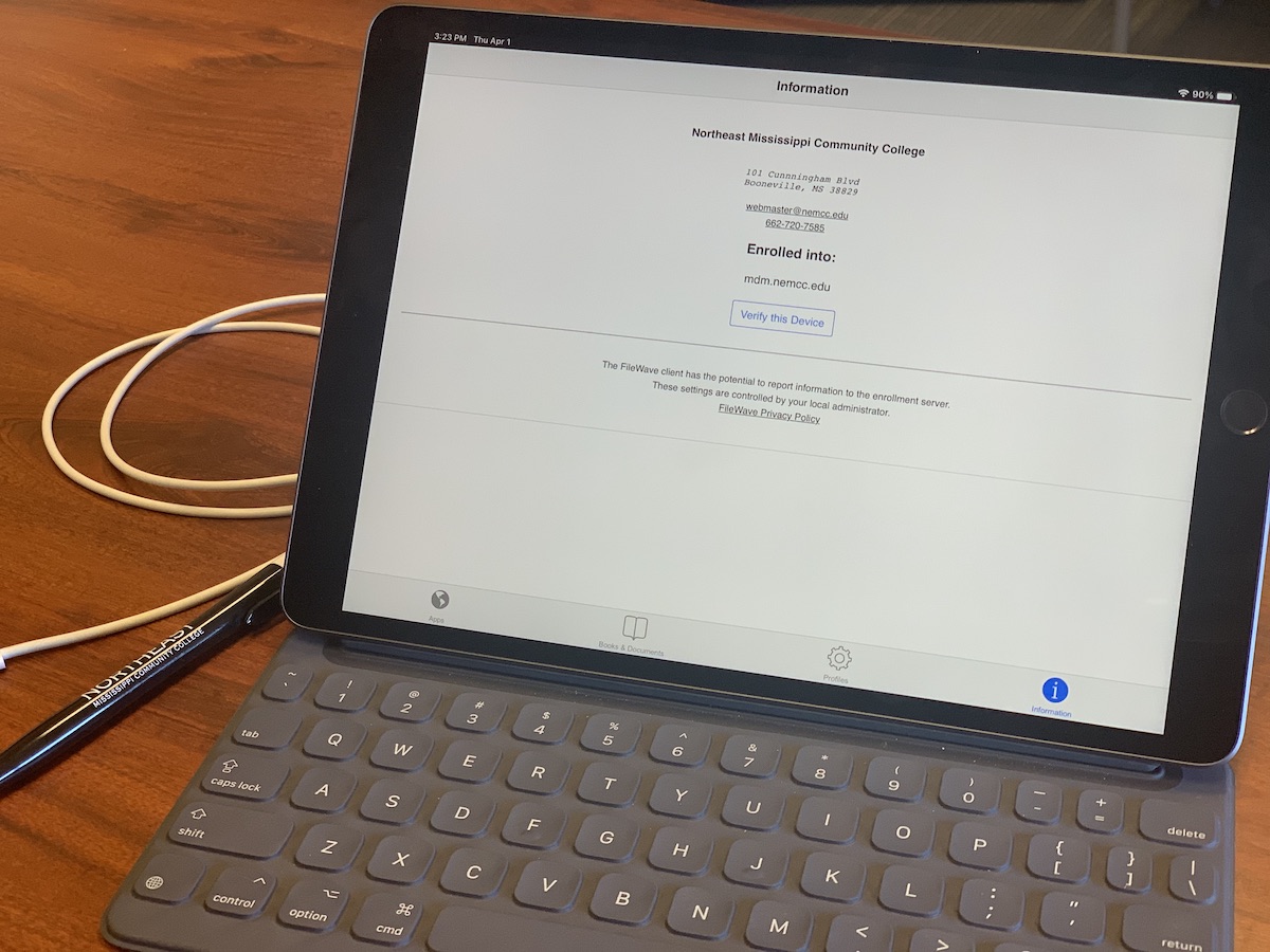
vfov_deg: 28.0
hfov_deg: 36.8
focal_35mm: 52
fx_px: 1908
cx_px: 635
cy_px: 476
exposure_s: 1/60
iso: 80
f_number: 2.4
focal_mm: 6
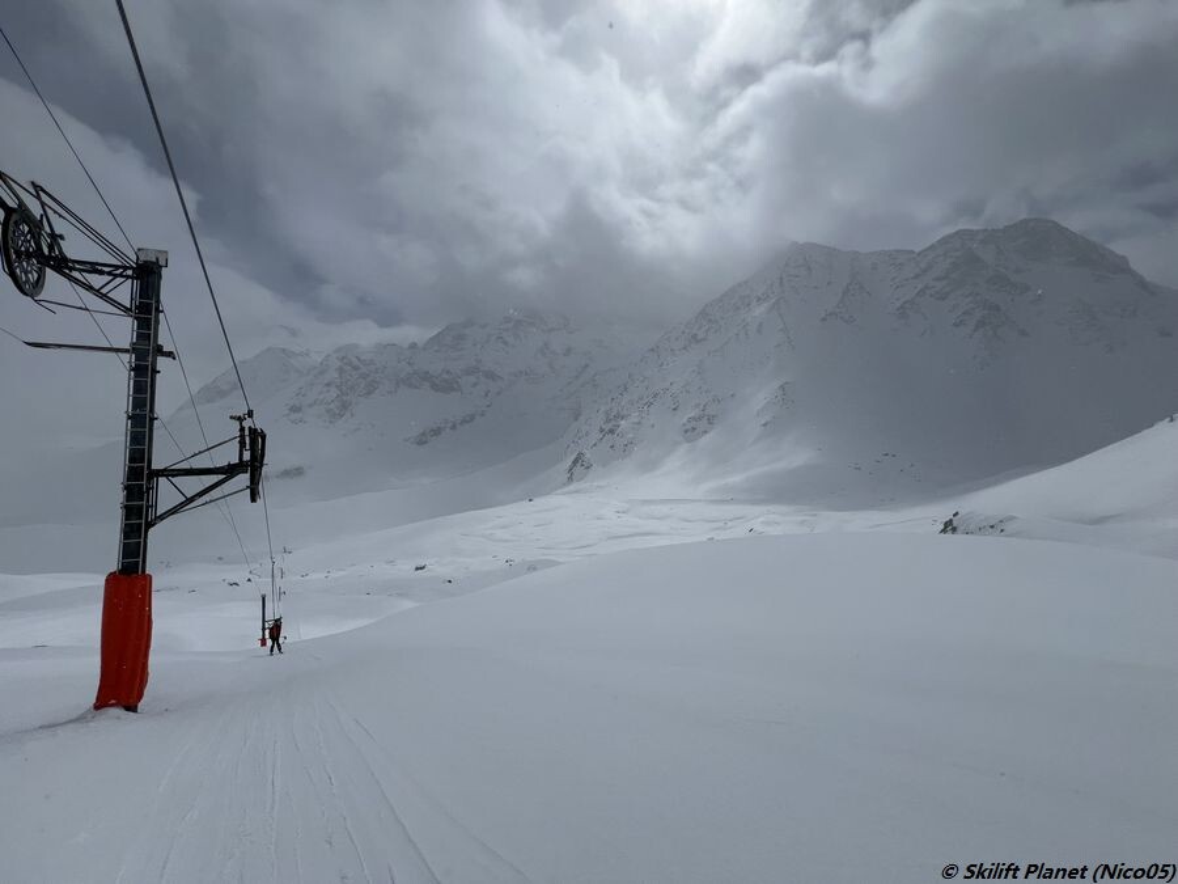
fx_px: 442
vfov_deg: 89.9
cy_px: 442
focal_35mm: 13
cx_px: 589
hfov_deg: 106.2
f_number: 1.8
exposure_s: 1/19231
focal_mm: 1.57
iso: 32
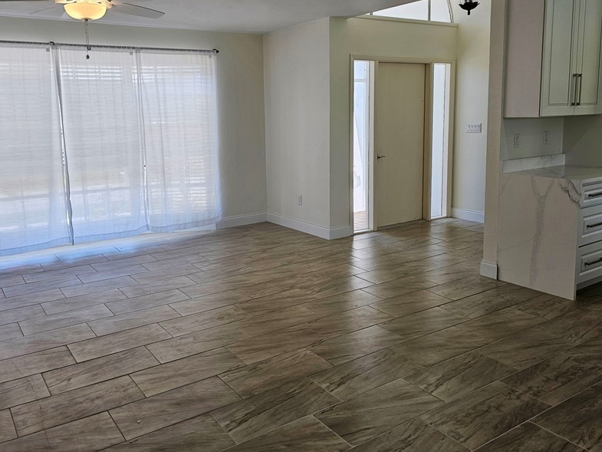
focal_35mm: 30
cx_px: 258
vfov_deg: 46.7
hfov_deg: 59.7
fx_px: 522
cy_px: 195
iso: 20
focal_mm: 6.3
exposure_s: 1/120
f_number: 1.7
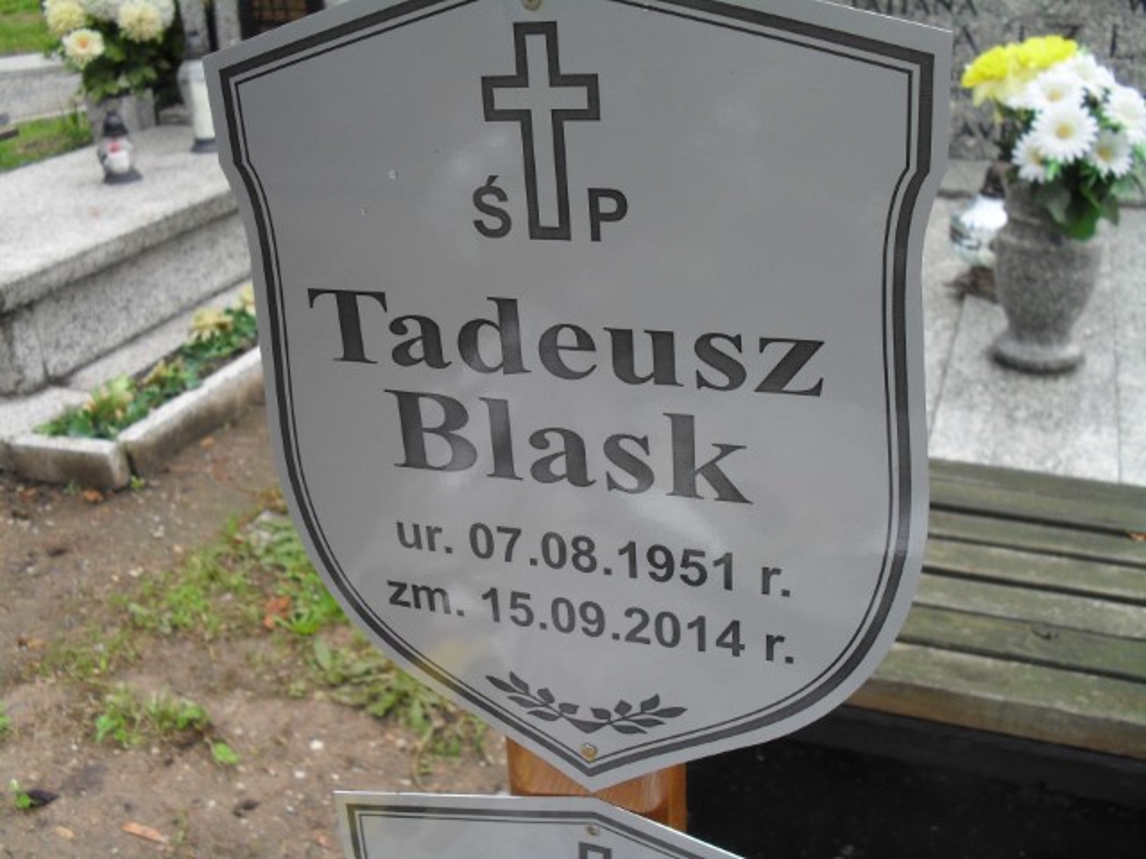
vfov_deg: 40.7
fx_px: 1159
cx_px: 573
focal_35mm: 35
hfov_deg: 52.6
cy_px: 430
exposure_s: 1/180
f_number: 3.2
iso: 100
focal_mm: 6.3
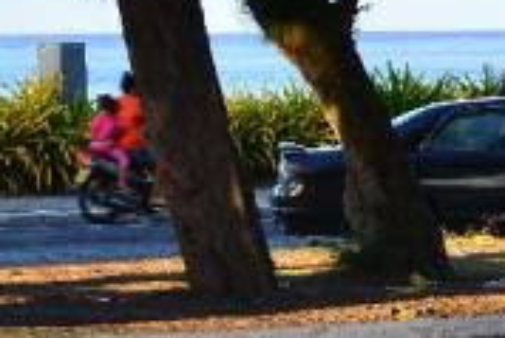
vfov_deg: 4.4
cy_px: 125
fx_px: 4422
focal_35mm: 315
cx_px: -318
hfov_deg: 6.4
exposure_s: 1/125
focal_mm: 70
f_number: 5.6
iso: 200
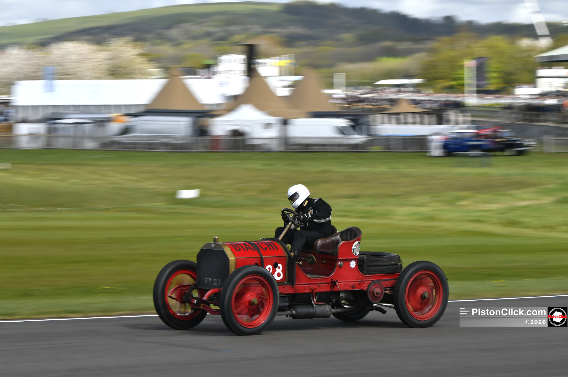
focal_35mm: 150
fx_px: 2364
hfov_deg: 13.7
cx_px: 284
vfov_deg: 9.1
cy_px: 188
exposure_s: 1/125
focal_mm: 100
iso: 220
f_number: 10
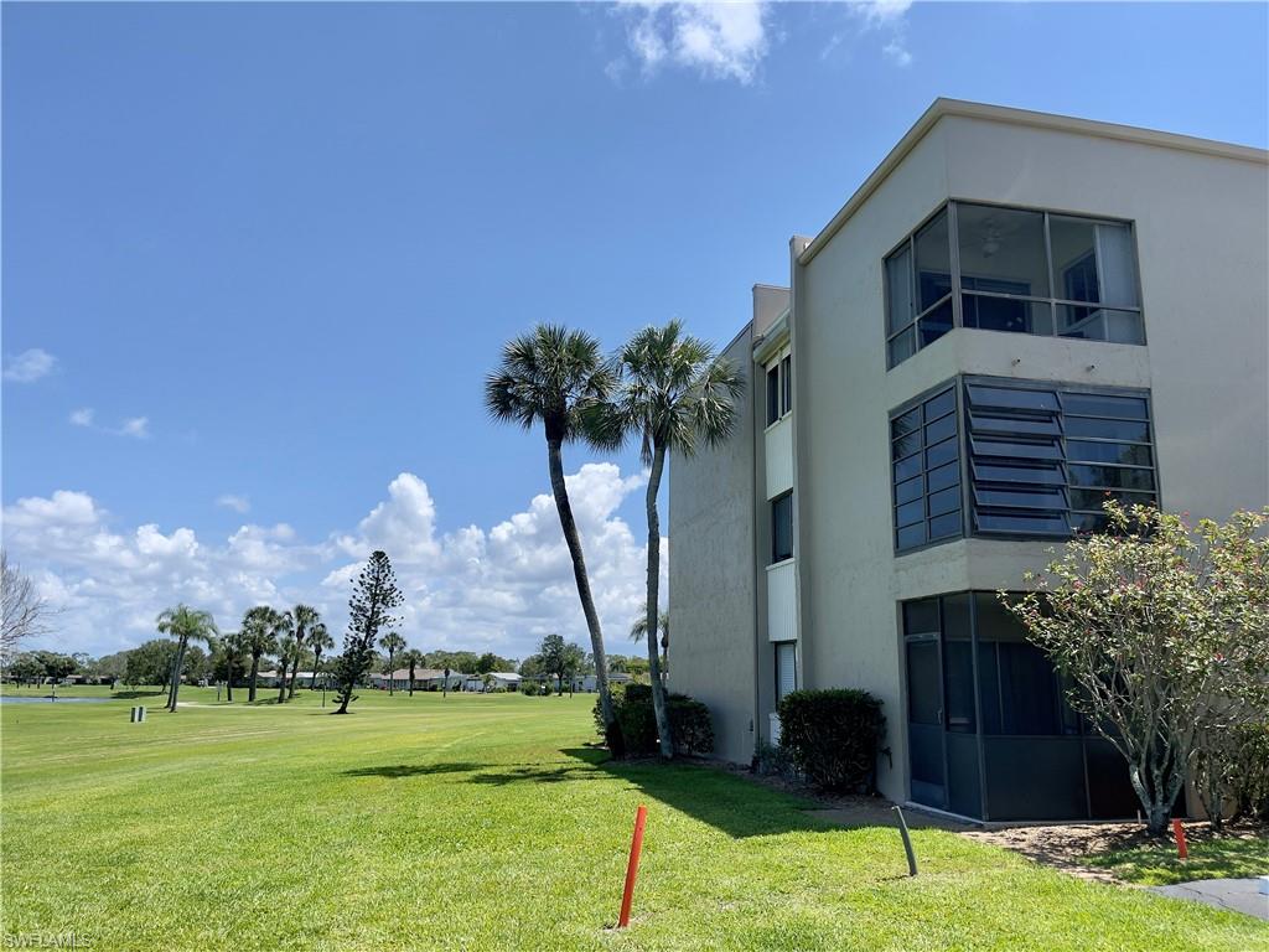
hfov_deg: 67.3
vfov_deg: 53.1
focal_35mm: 26
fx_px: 953
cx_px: 634
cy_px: 476
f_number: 1.6
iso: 32
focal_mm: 5.1
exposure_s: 1/3663
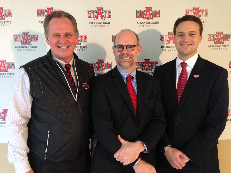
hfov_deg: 55.4
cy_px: 86
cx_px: 116
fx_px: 220
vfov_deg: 42.9
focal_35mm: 33
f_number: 2.4
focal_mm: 4.12
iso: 125
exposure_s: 1/20
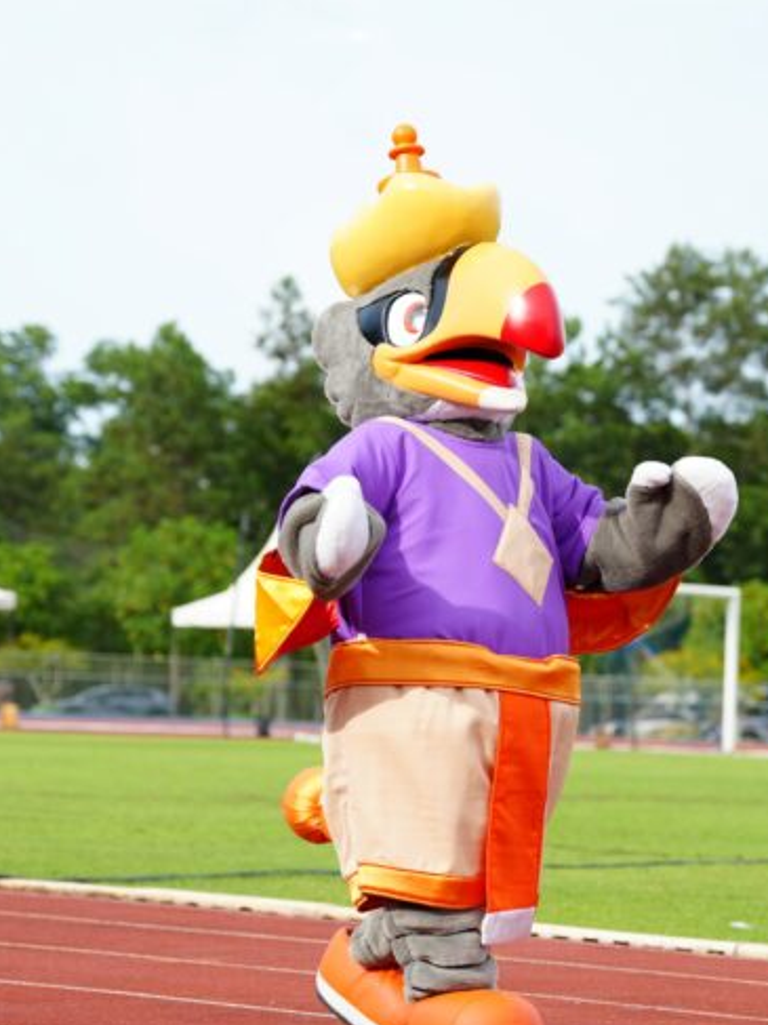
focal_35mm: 141
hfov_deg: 10.5
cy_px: 532
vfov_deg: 14.0
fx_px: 4173
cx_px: 463
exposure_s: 1/400
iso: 100
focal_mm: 93
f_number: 4
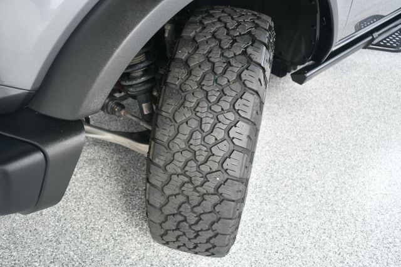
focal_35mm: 33
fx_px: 367
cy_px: 134
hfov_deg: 57.2
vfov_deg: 39.9
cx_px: 200
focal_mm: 22
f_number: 3.5
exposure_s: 1/160
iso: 100
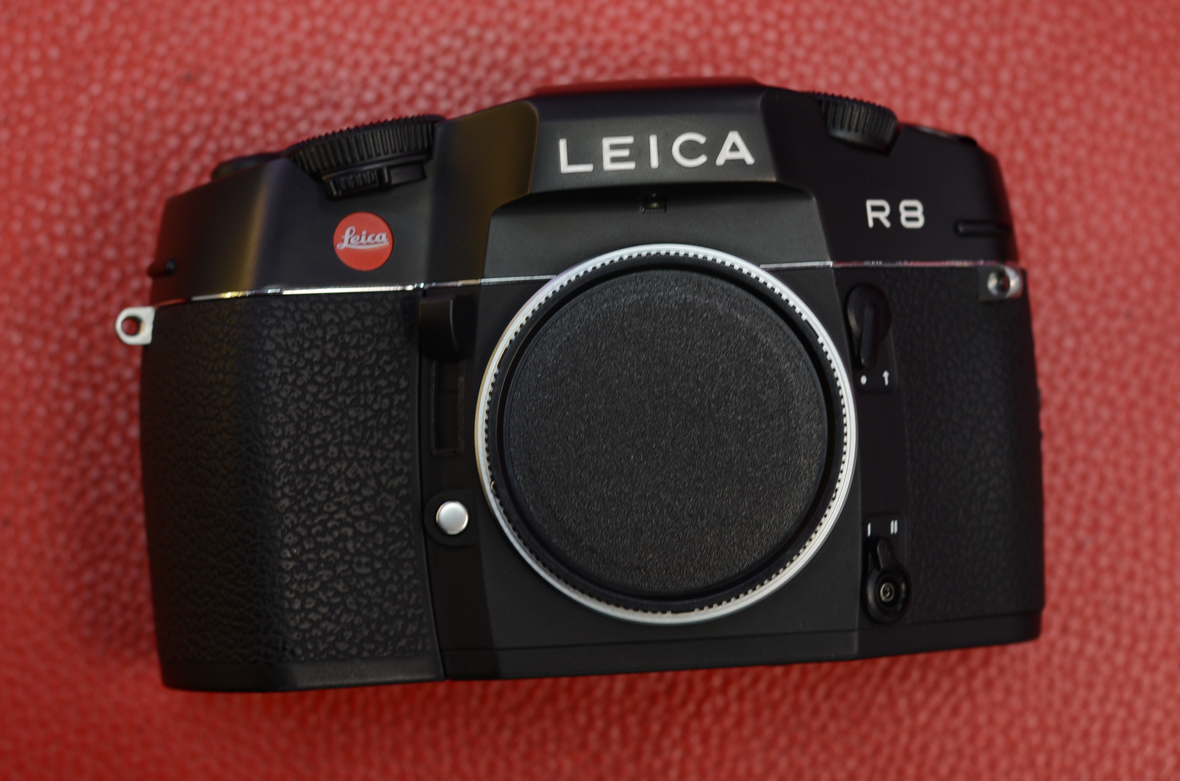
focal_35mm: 75
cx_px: 590
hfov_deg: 27.0
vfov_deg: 18.1
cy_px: 390
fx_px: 2453
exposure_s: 1/60
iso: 400
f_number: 4
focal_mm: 50
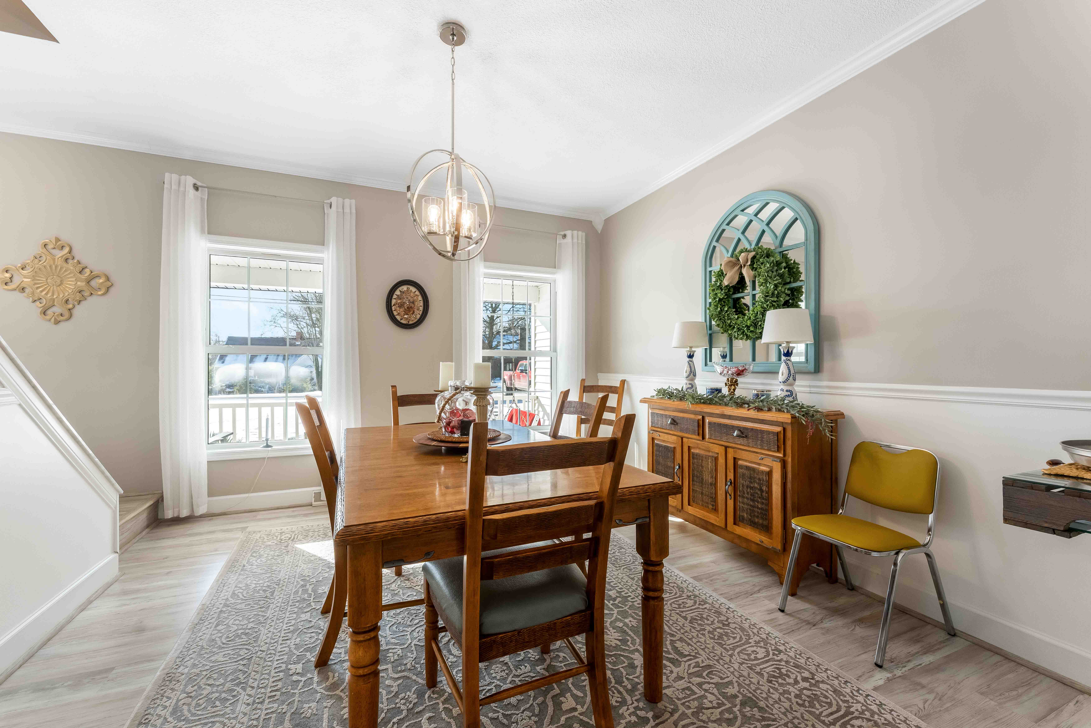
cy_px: 364
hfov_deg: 104.2
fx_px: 424
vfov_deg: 81.2
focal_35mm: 14
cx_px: 546
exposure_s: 1/200
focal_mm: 14
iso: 640
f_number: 7.1
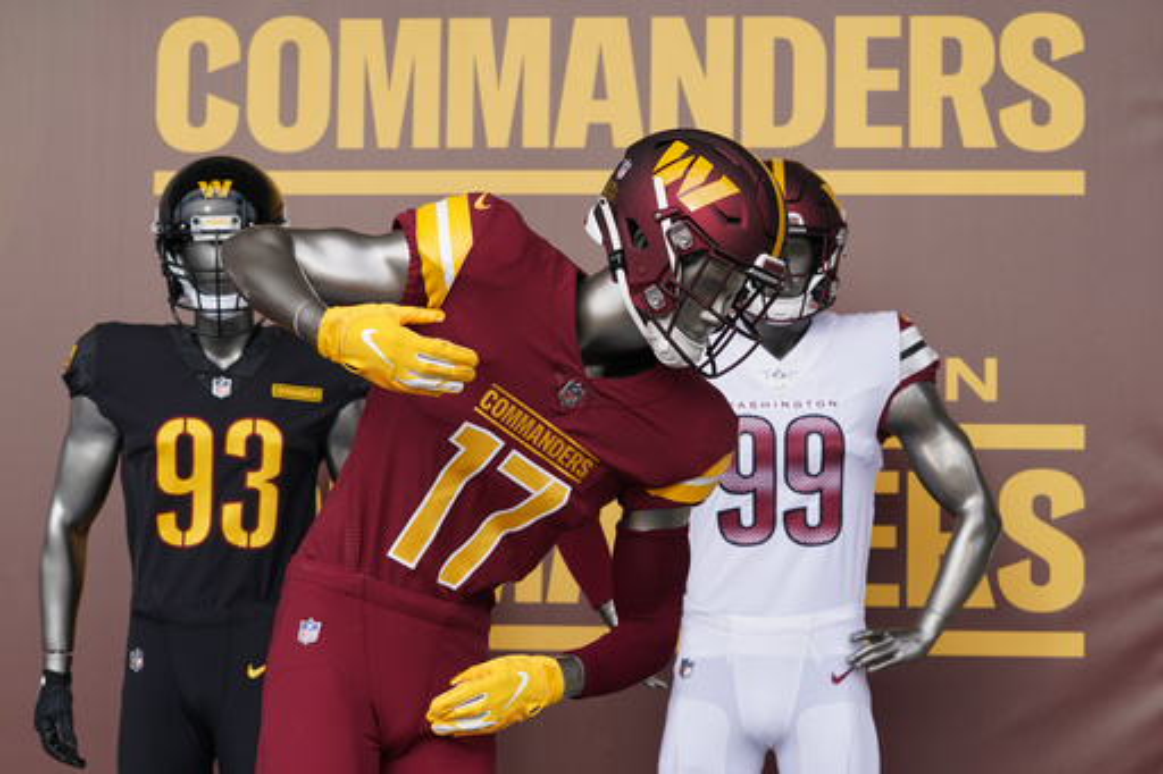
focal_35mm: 98
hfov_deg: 20.8
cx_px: 582
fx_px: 3165
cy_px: 387
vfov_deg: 14.0
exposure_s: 1/500
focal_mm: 98
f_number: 6.3
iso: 640
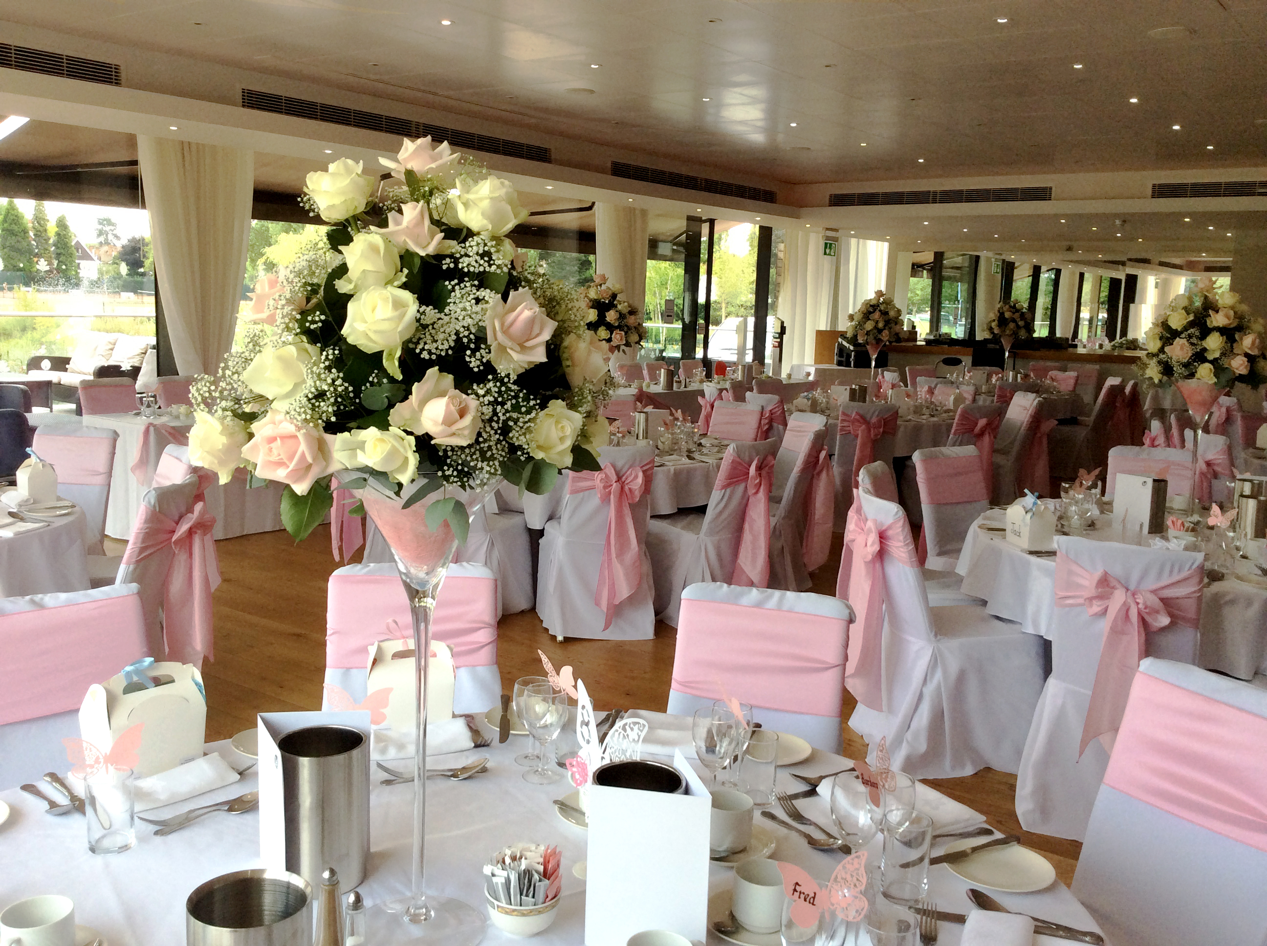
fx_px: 1206
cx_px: 634
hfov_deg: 55.4
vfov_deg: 42.8
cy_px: 473
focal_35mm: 33
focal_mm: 3.3
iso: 40
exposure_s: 1/120
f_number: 2.4
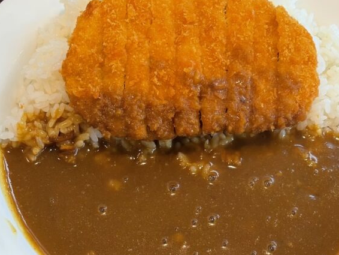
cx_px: 183
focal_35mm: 94
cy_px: 158
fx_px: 921
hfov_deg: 20.9
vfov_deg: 15.7
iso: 50
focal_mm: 5.96
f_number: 1.6
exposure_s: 1/69
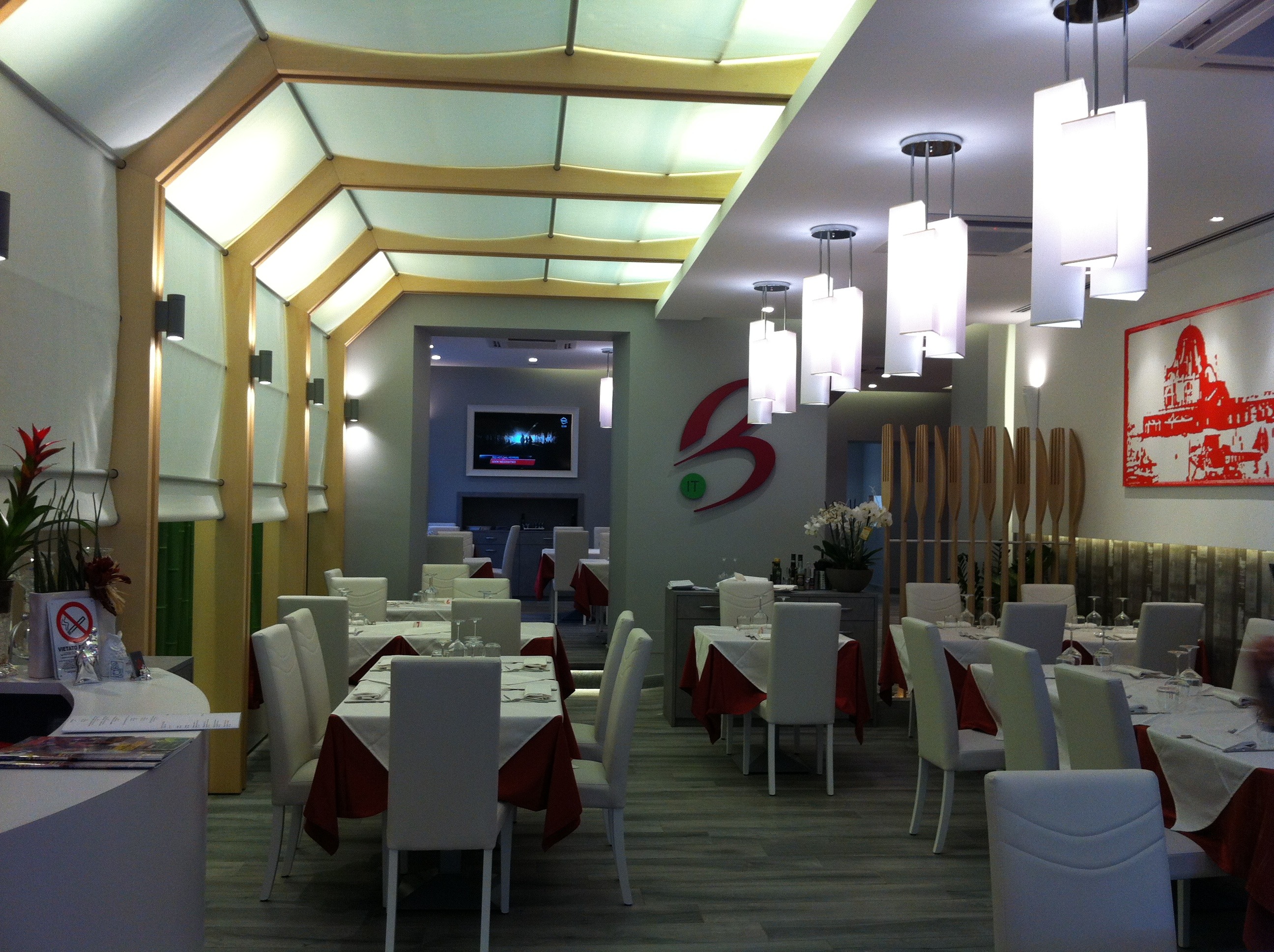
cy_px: 476
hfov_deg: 52.7
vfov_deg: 40.6
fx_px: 1286
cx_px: 637
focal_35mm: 35
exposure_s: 1/33
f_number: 2.8
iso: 80
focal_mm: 3.85
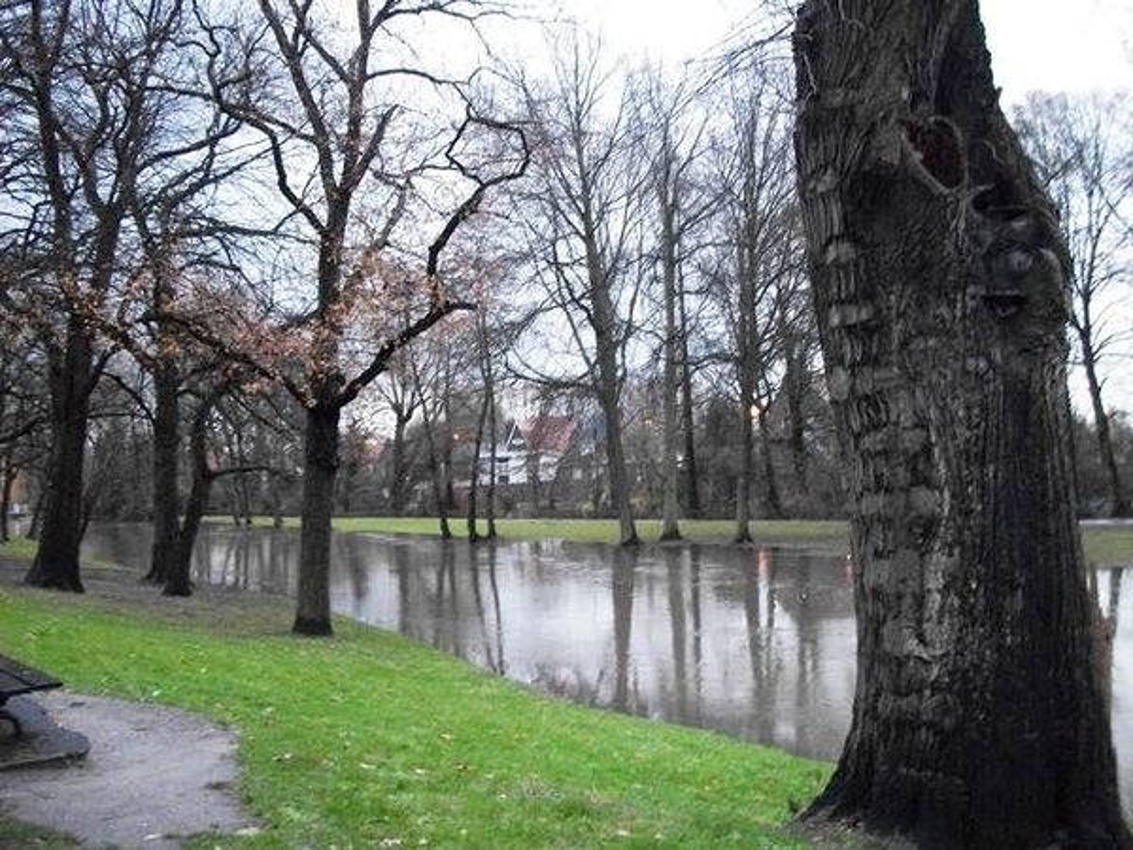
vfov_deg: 44.2
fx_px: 1047
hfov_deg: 56.8
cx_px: 566
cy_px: 425
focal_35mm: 32
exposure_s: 1/10
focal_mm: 5.7
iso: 640
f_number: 2.9
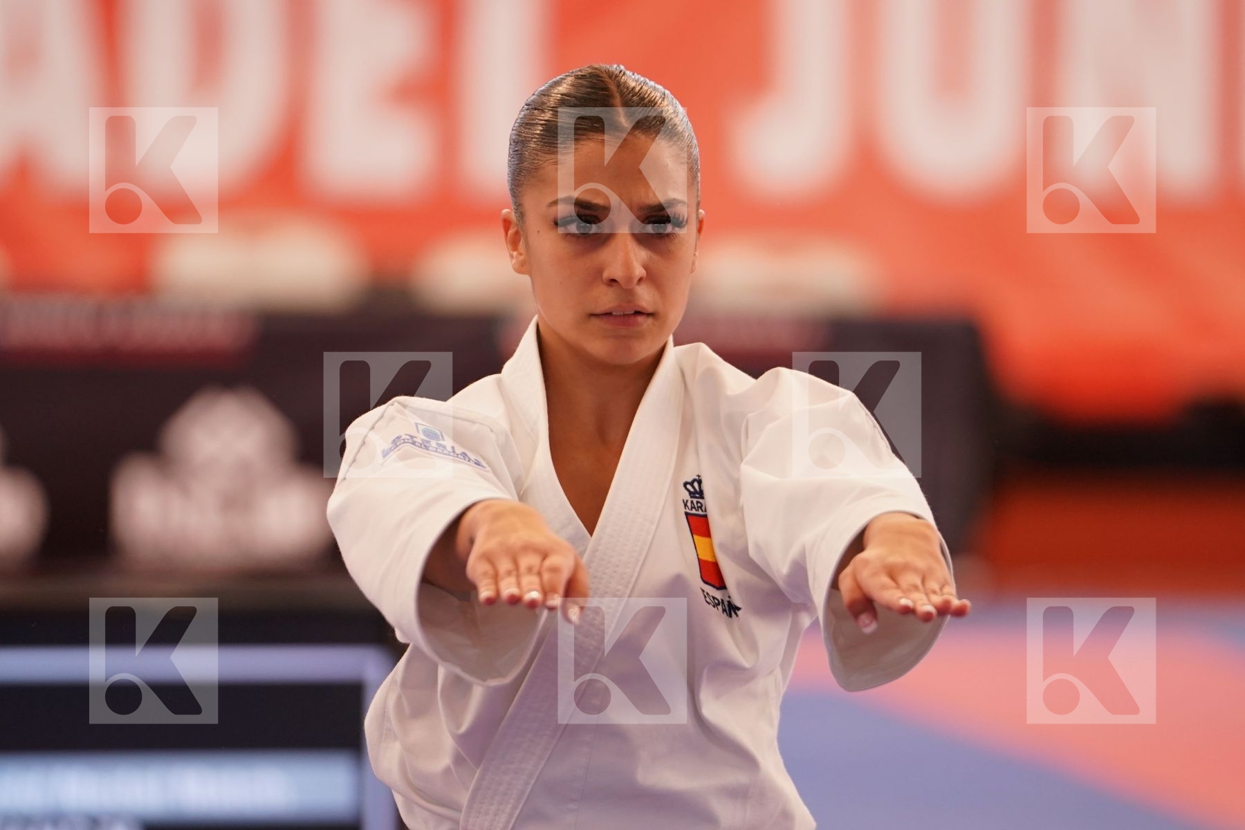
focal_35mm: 300
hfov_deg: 6.9
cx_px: 622
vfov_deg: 4.6
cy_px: 415
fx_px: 10374
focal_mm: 200
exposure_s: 1/500
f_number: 2.8
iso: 1000
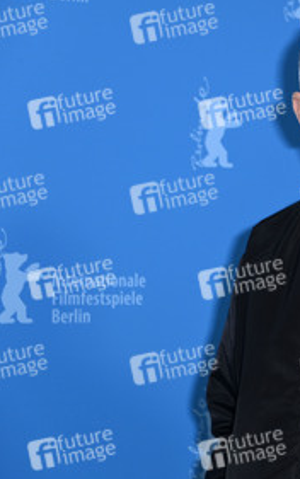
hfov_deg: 7.1
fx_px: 2390
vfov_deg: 11.4
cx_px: 367
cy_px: 237
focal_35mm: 183
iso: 800
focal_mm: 112
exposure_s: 1/250
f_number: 5.6
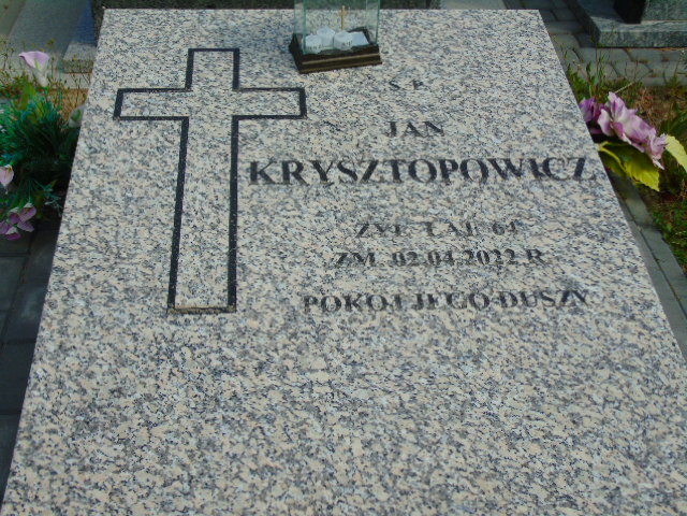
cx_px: 344
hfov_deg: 41.2
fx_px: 913
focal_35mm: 46
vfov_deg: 31.5
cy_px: 258
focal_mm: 8.2
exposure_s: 1/1250
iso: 80
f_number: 4.1
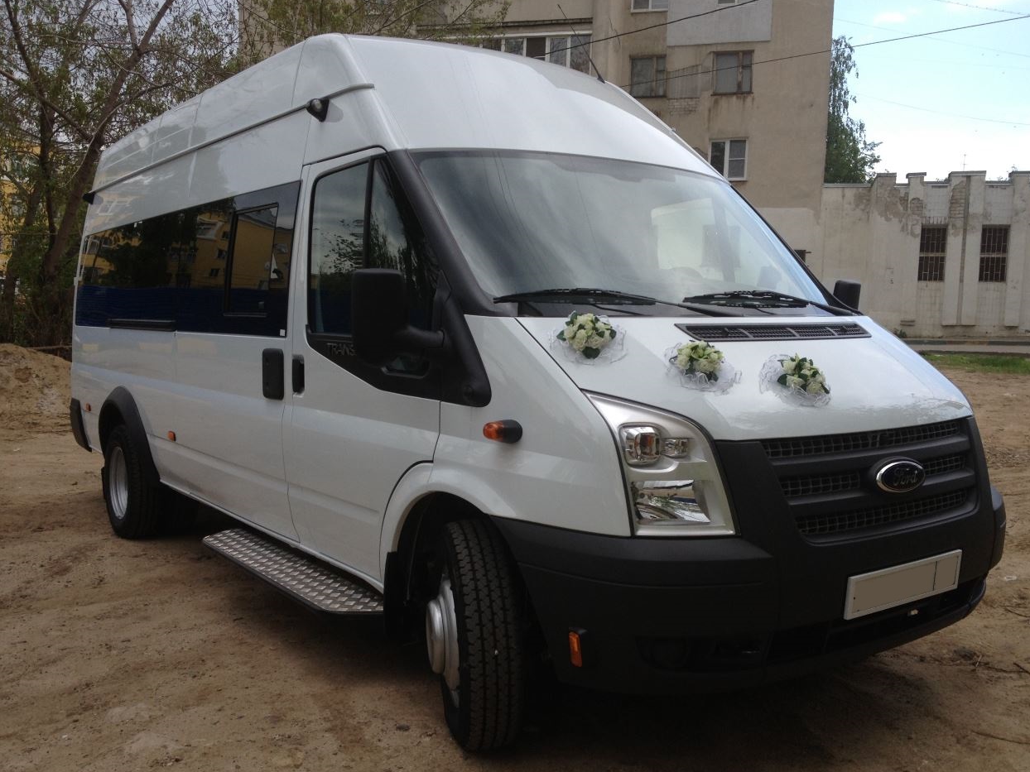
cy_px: 389
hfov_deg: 51.3
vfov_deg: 39.7
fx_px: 1071
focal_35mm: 36
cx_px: 529
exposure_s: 1/516
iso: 50
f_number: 2.4
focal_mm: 4.28
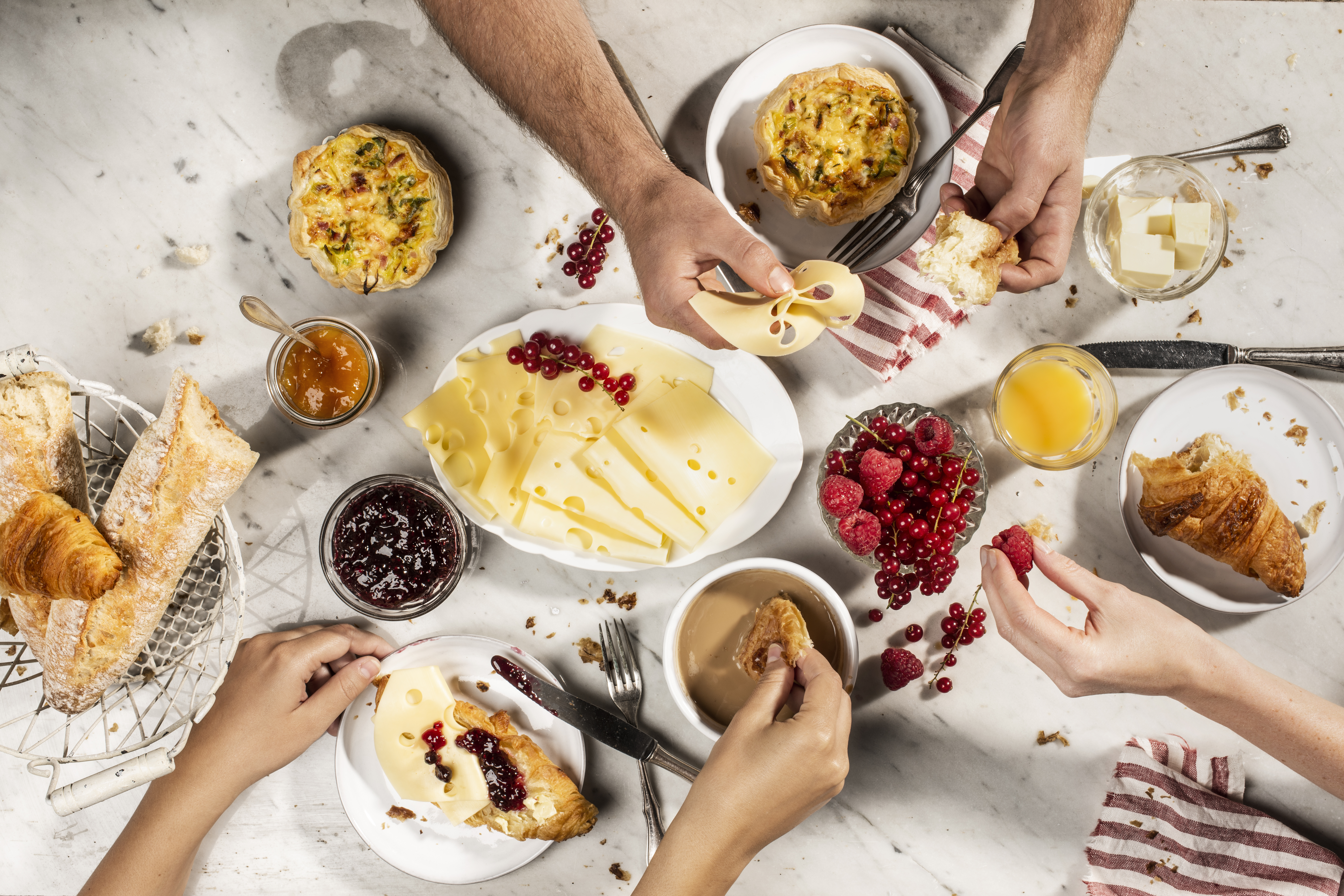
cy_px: 448
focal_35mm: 50
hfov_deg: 39.6
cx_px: 672
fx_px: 1867
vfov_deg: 27.0
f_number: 16
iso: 50
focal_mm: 50
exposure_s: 1/160
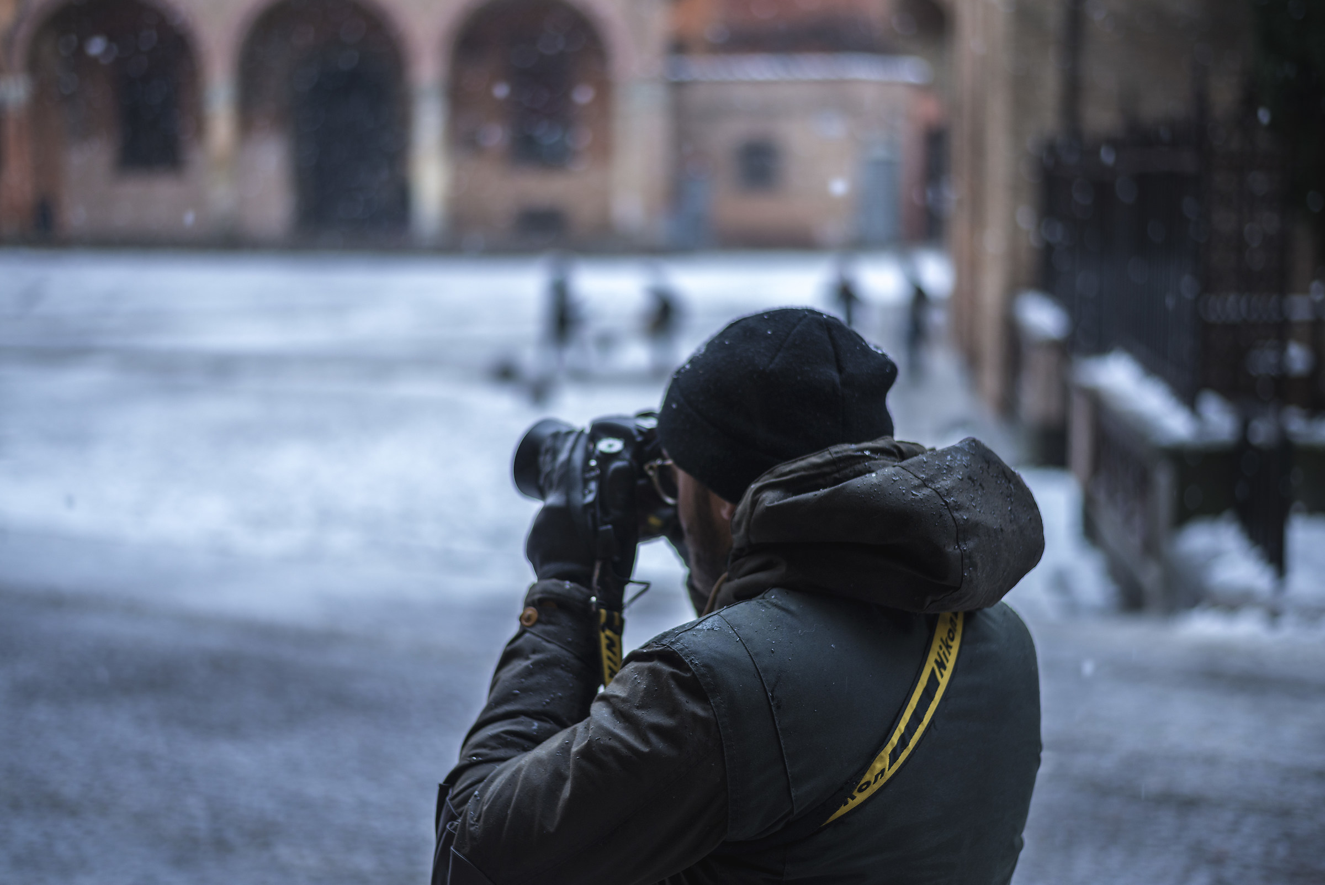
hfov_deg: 39.6
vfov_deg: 27.0
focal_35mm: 50
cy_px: 442
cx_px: 662
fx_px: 1841
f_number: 1.8
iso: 250
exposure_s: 1/250
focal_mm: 50
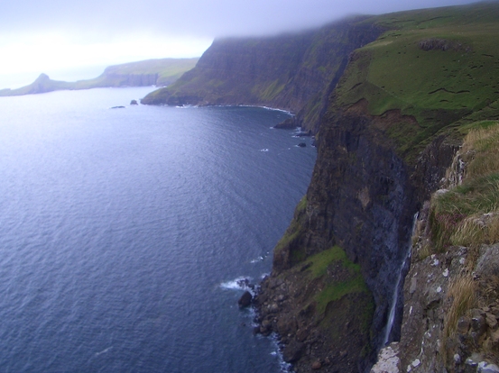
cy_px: 183
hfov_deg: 49.0
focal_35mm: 38
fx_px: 547
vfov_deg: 37.7
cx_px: 233
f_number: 4.3
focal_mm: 5.8
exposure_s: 1/160
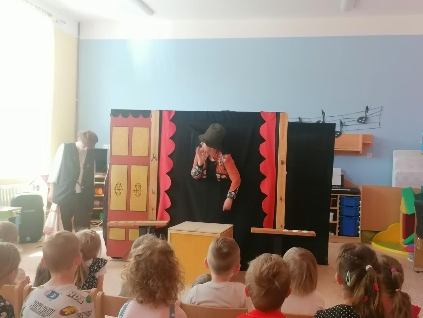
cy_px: 159
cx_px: 212
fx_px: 477
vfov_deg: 36.8
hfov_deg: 47.9
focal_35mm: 39
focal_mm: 4.75
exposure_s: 1/50
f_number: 1.8
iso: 200
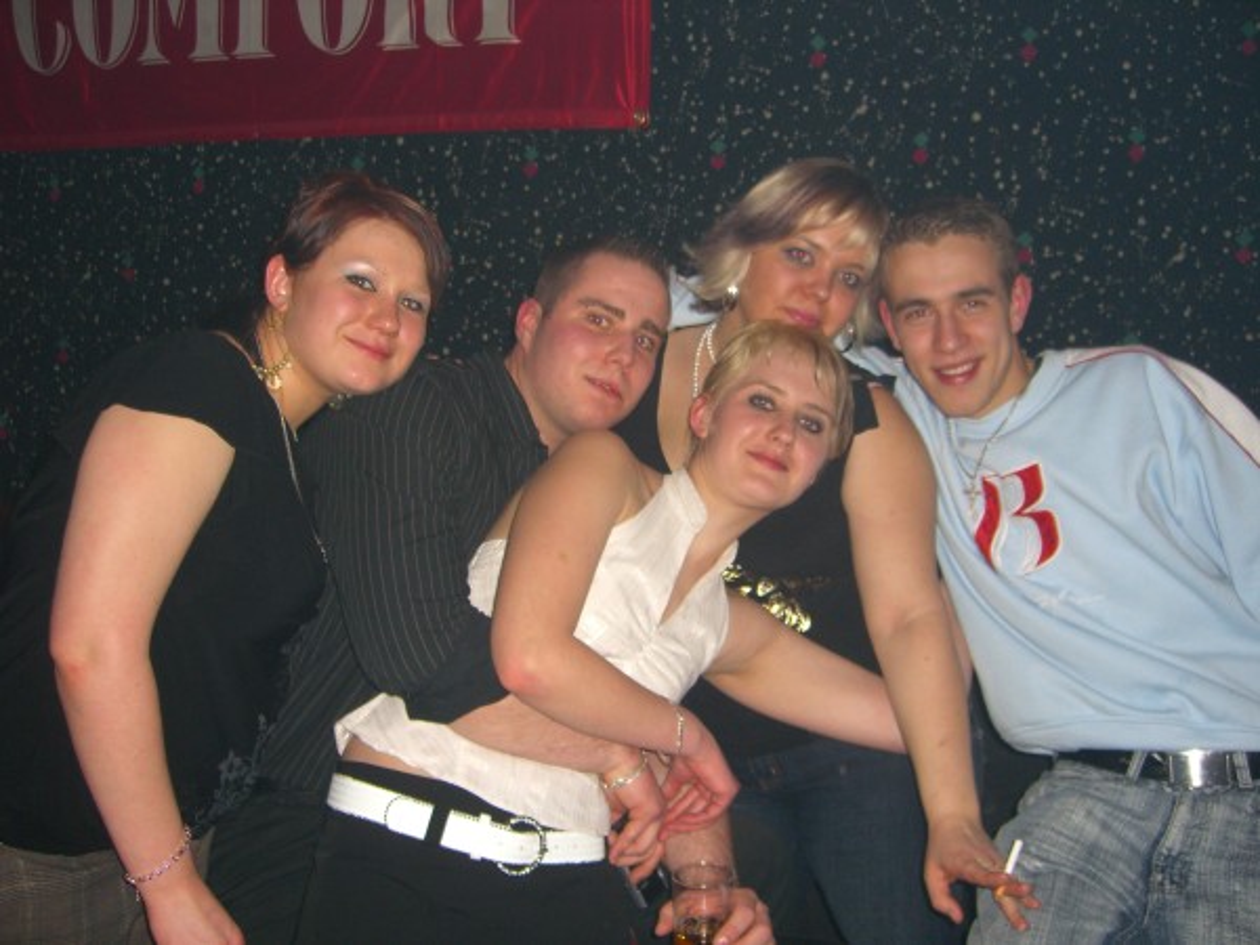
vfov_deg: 37.7
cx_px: 630
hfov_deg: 49.0
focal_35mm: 38
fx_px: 1383
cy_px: 472
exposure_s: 1/60
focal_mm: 7.9
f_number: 2.8
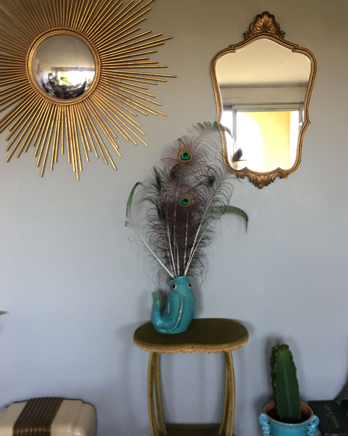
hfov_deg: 42.2
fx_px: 451
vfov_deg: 51.5
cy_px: 238
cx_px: 194
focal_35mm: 35
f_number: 2.2
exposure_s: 1/17
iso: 32
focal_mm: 4.15
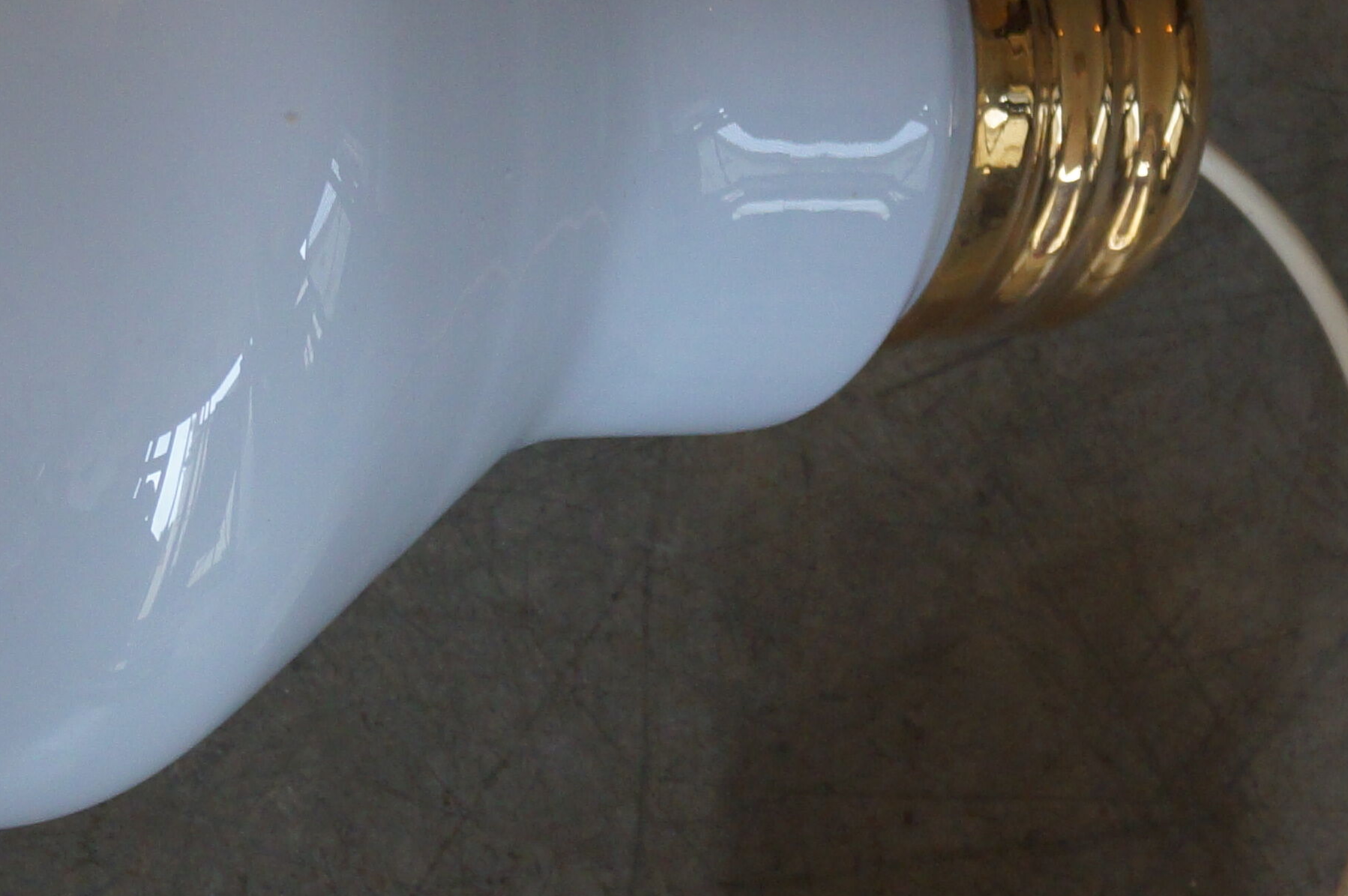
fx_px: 6845
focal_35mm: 183
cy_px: 292
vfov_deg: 7.5
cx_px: 771
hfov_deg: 11.2
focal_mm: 45
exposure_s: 1/80
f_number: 5.6
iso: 800
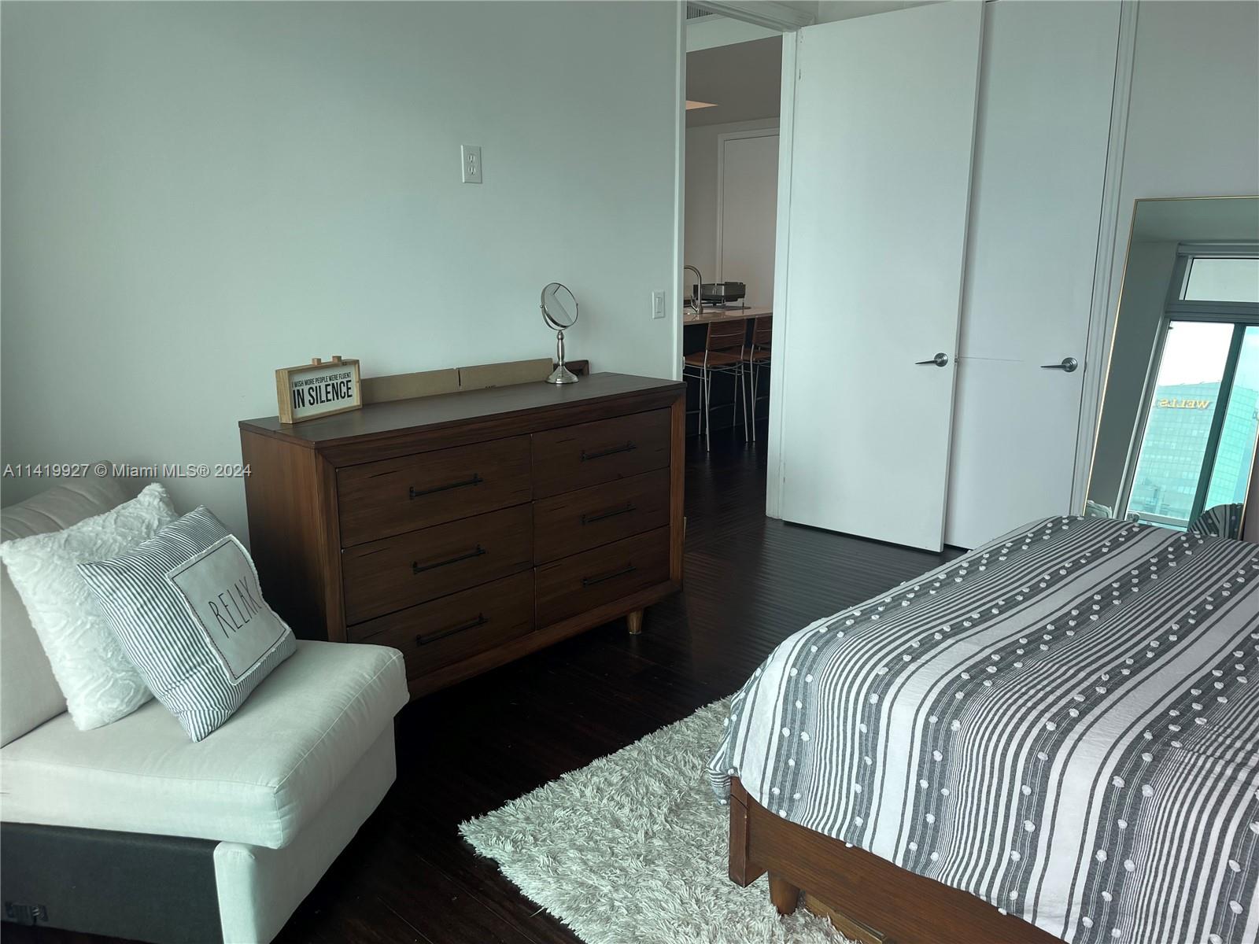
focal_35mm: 26
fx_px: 946
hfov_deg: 67.3
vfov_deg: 53.1
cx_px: 630
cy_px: 472
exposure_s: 1/121
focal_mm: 4.2
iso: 40
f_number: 1.6
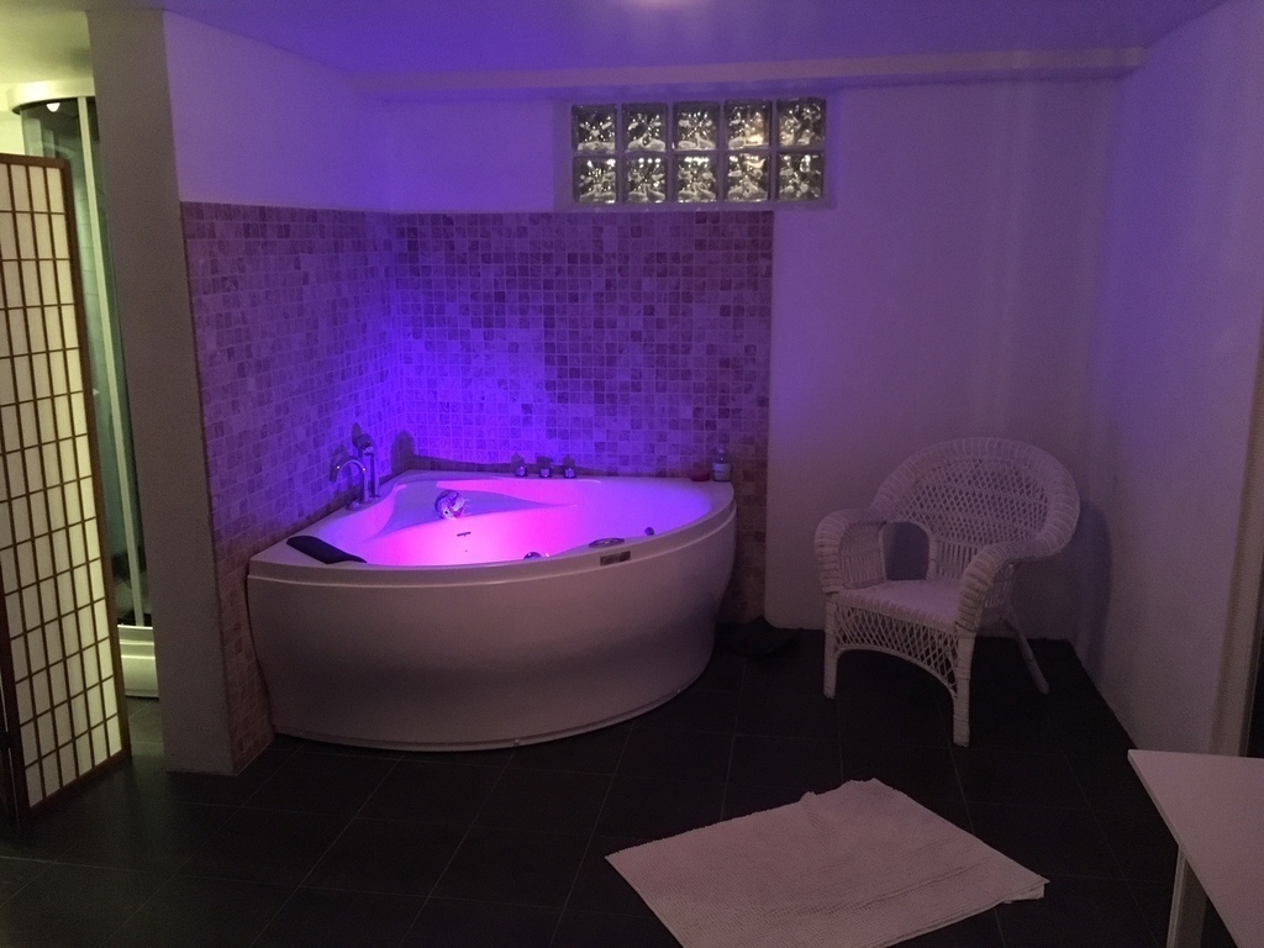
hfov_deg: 61.7
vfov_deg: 48.2
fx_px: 1059
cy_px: 474
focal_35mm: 29
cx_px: 632
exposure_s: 1/17
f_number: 2.2
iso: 800
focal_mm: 4.15
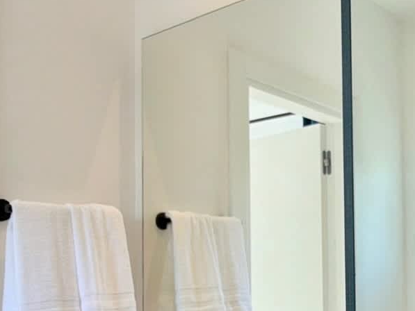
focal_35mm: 48
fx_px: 576
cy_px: 239
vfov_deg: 29.7
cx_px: 296
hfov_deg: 38.9
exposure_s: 1/120
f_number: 2.2
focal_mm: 2.2
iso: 40
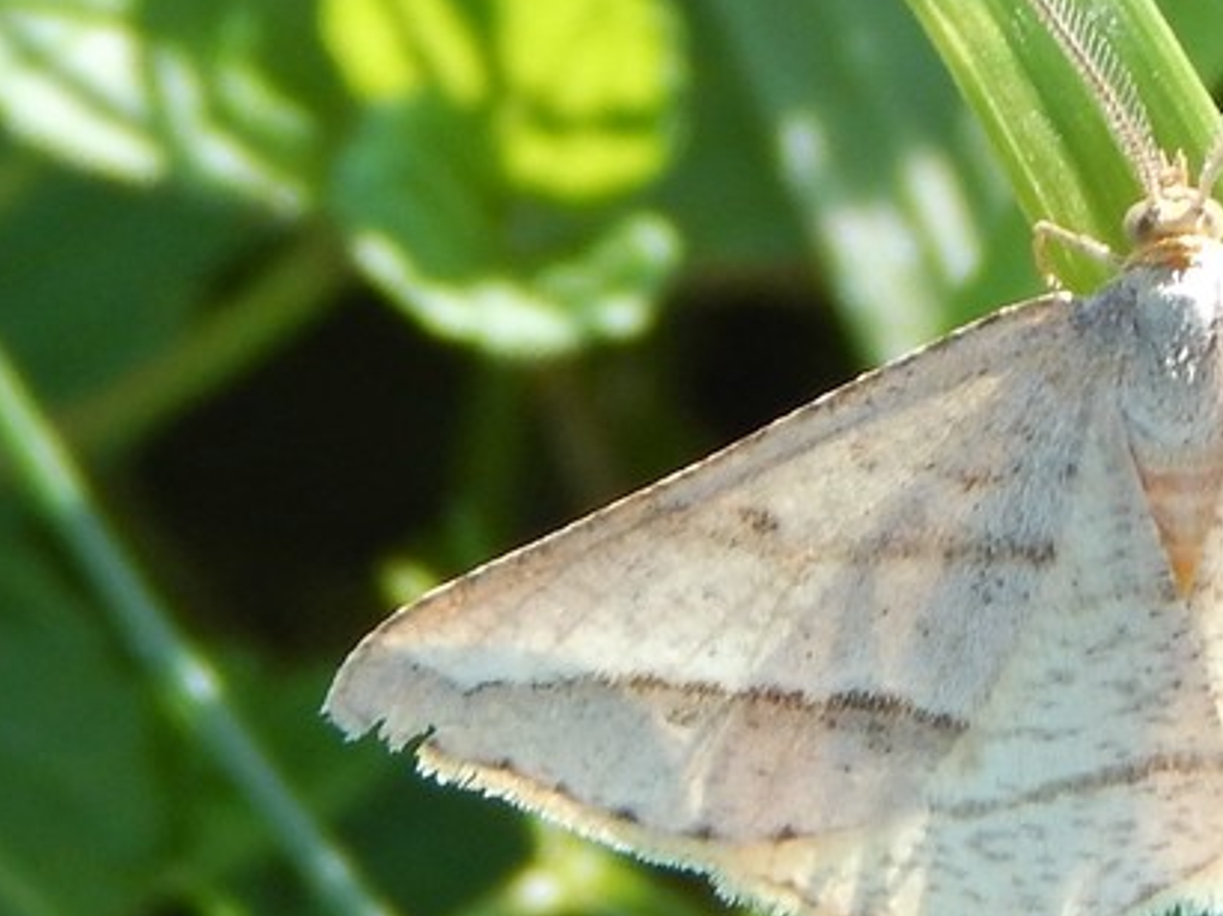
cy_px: 419
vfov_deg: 3.9
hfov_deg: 5.2
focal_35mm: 378
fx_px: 13351
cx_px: 1091
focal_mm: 32.8
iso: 125
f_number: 5.3
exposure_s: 1/160
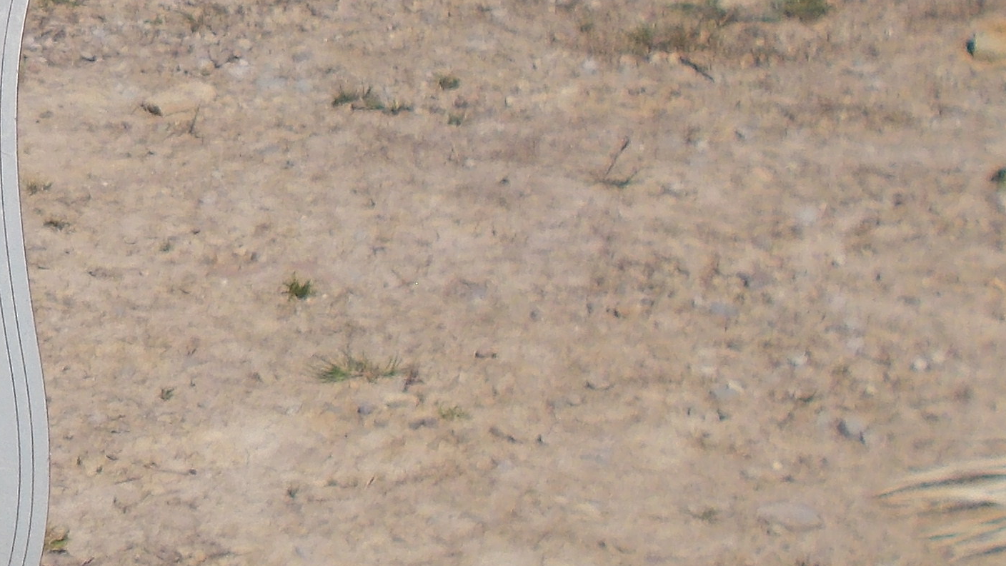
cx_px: -376
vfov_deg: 11.2
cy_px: 44
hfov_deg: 18.3
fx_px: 2854
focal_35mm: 107
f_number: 8.6
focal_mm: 5.3
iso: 80
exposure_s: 1/250
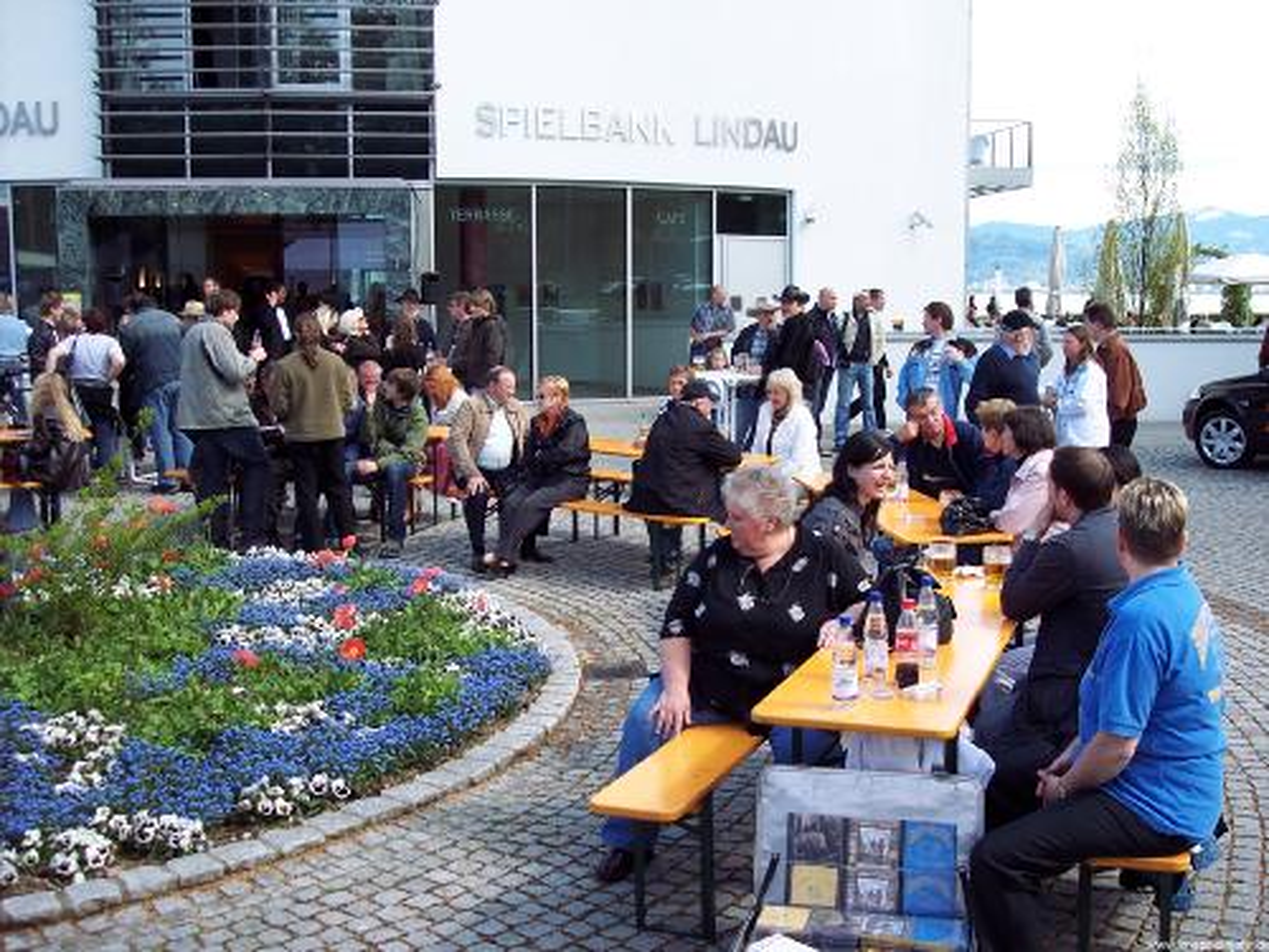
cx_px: 634
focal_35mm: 39
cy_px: 476
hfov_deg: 47.9
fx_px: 1430
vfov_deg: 36.8
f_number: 3.4
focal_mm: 8
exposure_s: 1/250
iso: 100
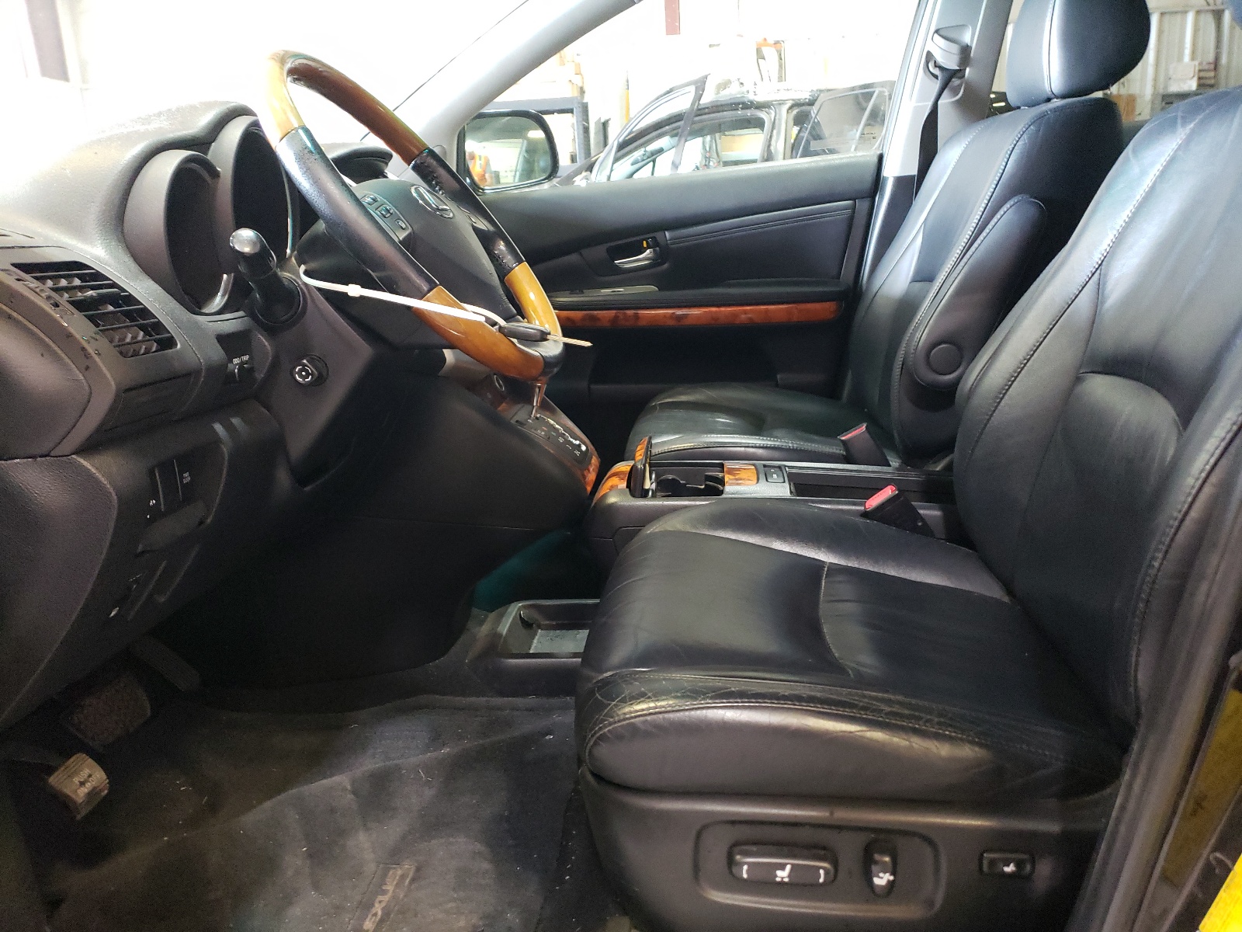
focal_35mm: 26
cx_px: 621
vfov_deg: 53.1
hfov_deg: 67.3
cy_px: 466
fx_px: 933
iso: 382
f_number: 1.5
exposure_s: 1/30
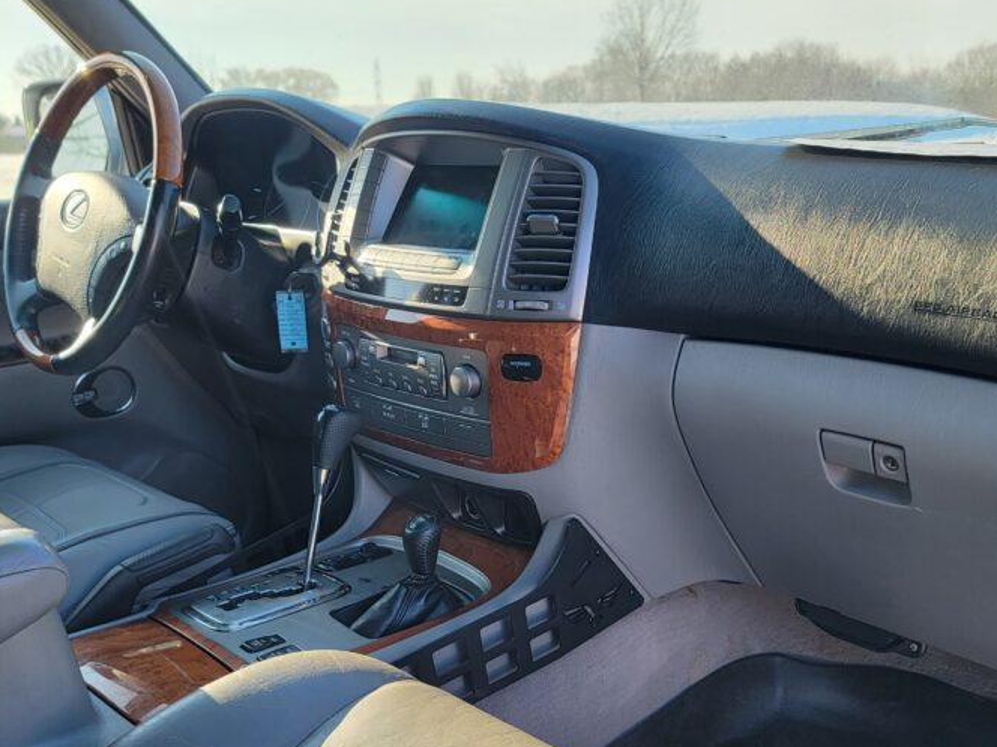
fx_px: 1066
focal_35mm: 37
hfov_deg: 50.1
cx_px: 526
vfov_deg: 37.9
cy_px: 542
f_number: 1.8
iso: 16
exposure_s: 1/132
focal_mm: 6.7
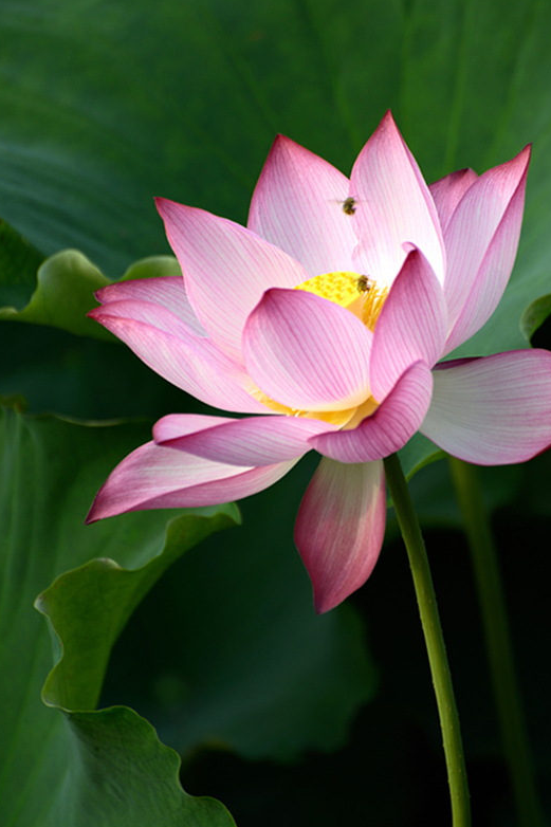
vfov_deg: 5.2
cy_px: 428
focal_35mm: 393
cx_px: 348
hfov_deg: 3.5
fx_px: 9026
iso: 200
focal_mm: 300
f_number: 5.6
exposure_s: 1/640
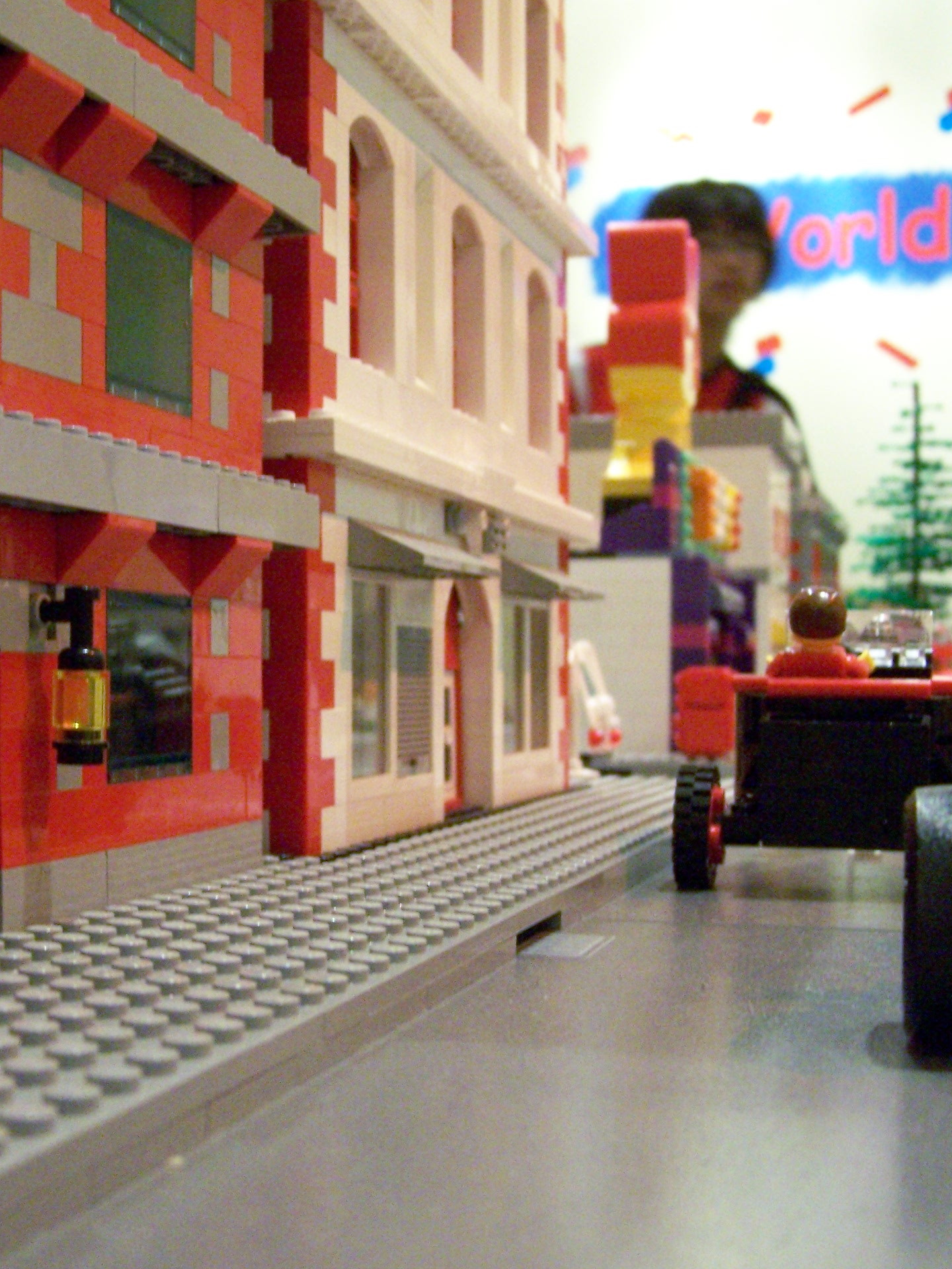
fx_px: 1869
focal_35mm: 51
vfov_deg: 37.5
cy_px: 638
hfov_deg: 28.4
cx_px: 344
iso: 400
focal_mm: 6.3
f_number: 2.8
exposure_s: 1/15
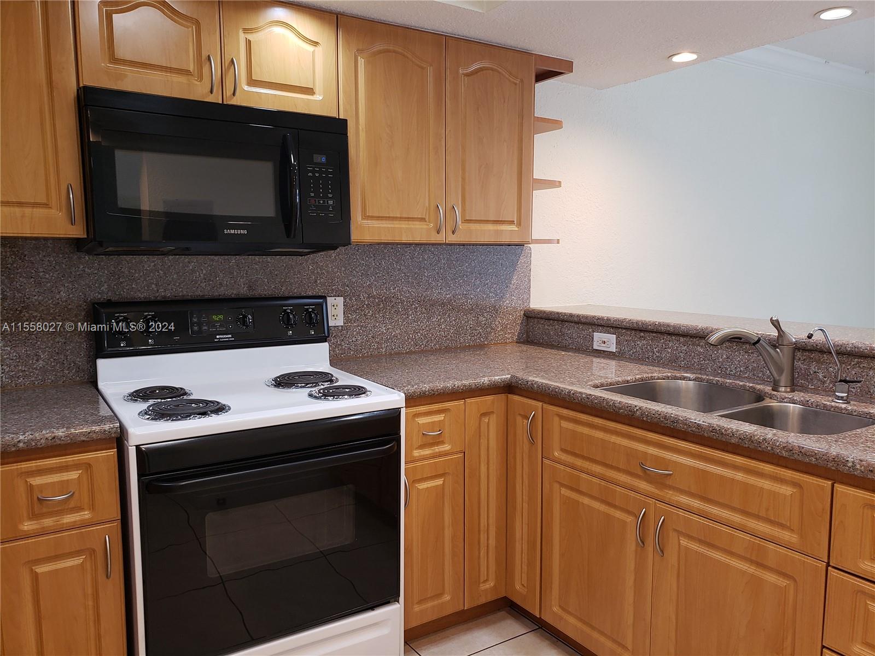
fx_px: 657
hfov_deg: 67.3
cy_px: 328
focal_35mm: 26
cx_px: 438
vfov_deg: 53.1
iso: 160
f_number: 2.4
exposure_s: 1/60
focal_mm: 4.3
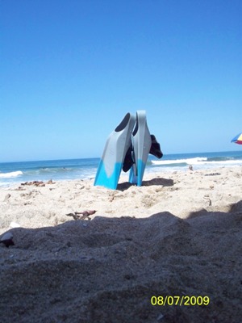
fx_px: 345
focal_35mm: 37
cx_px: 121
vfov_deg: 50.1
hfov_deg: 38.7
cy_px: 162
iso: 400
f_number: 6.7
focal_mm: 7.9
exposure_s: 1/1250
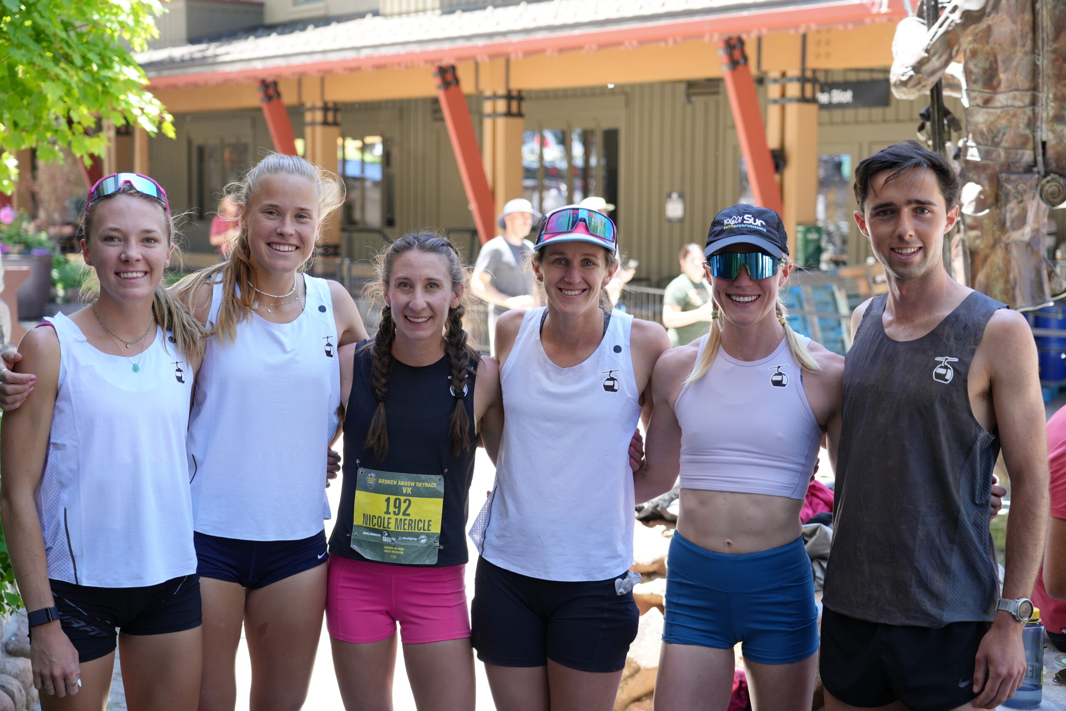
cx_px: 533
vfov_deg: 23.8
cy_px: 356
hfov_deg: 35.1
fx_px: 1688
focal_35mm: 57
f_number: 4
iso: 250
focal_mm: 57
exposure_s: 1/160
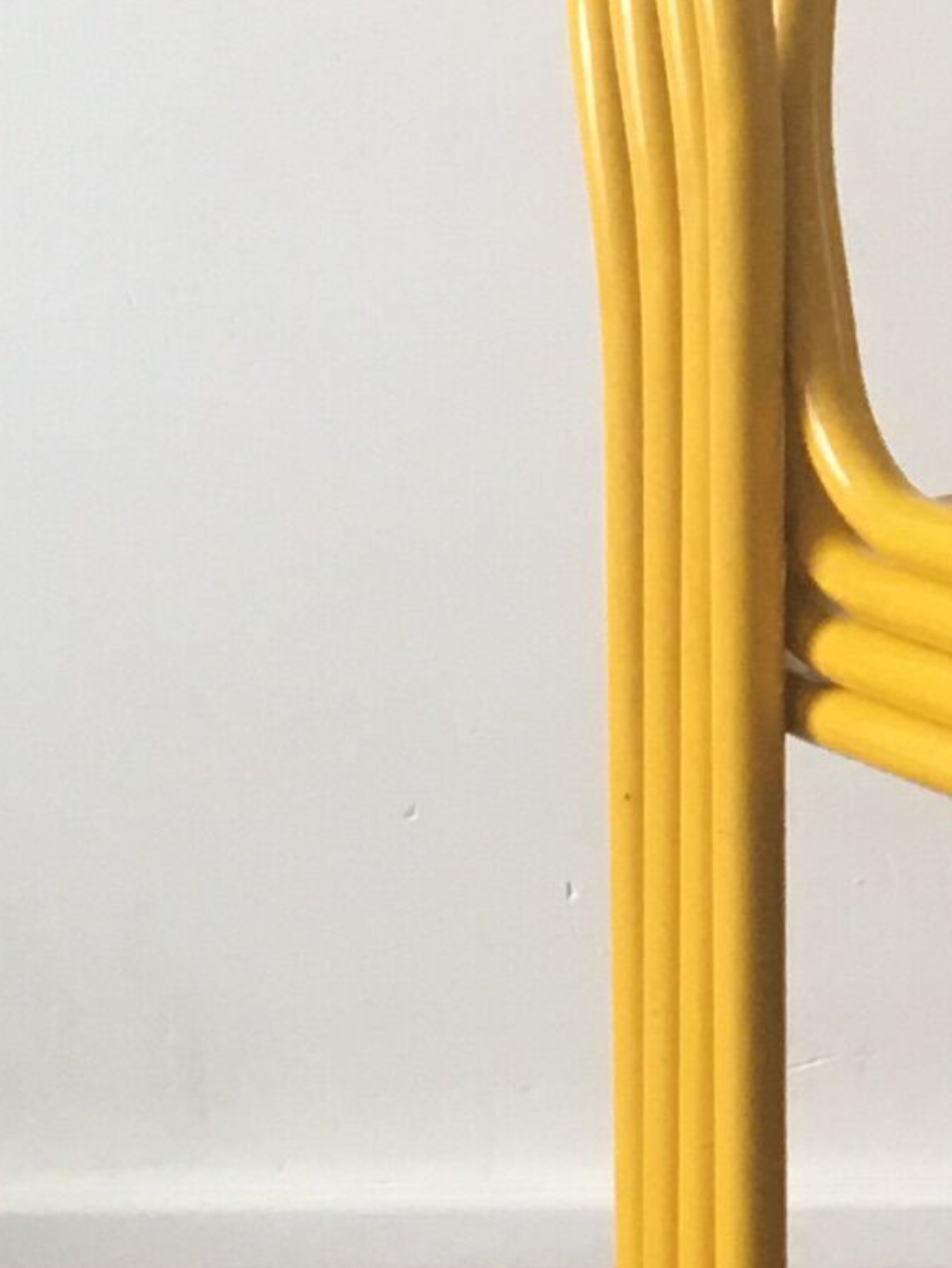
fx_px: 5534
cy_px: 591
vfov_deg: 13.1
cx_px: 1539
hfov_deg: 9.5
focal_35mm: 151
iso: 125
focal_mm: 4.15
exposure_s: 1/33
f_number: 2.2
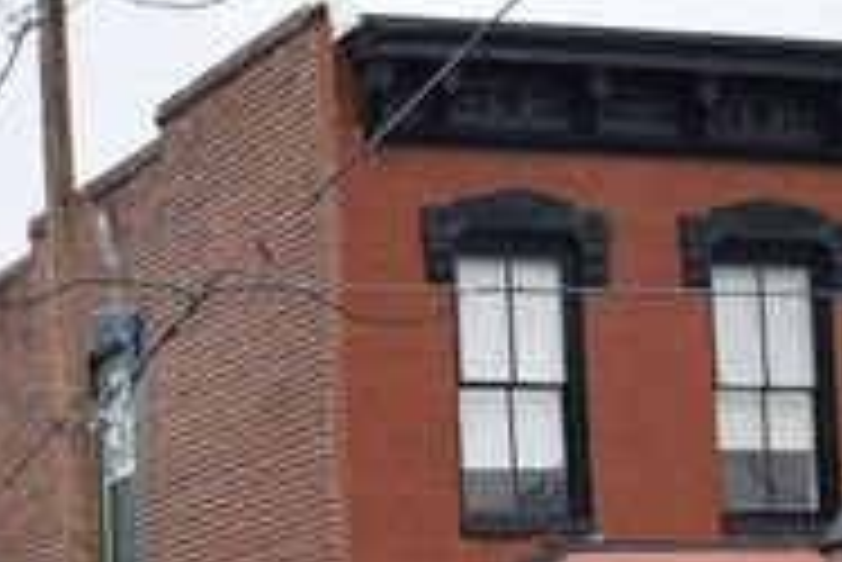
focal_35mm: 160
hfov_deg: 12.8
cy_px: 742
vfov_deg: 8.5
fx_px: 3745
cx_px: 360
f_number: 5.6
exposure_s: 1/125
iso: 125
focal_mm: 40
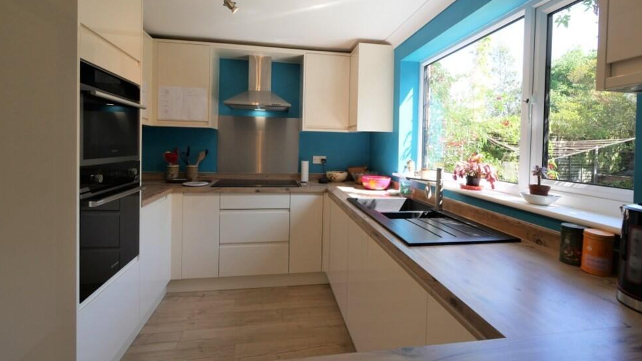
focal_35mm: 16
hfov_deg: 99.4
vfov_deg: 66.6
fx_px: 272
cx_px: 329
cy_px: 151
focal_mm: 7
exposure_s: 1/125
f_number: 4
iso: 200
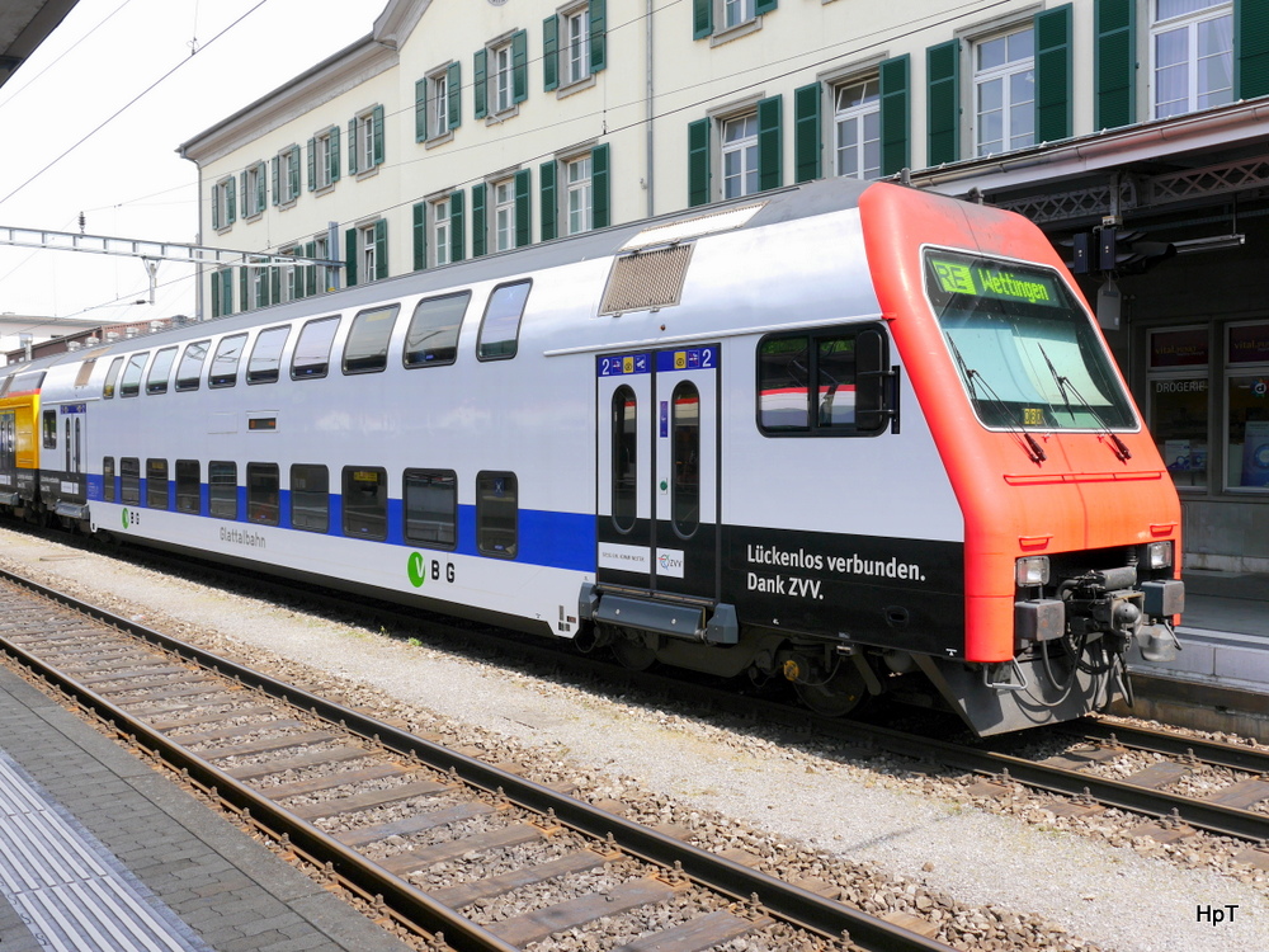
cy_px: 476
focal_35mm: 32
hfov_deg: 56.8
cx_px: 634
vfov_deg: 44.2
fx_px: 1173
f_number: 7.1
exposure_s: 1/250
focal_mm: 16
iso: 160
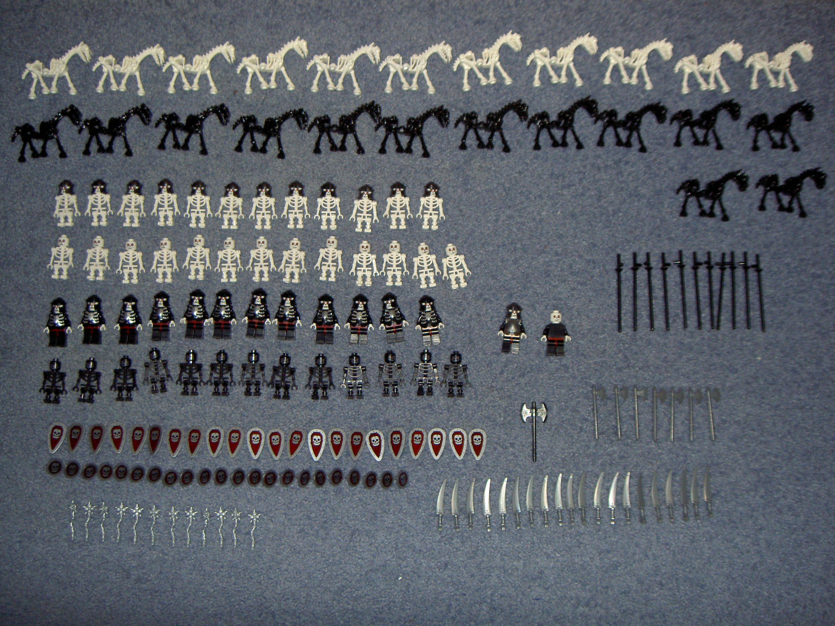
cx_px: 418
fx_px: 941
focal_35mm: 39
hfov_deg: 47.9
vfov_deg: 36.8
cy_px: 313
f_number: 2.8
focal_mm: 8
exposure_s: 1/60
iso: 200
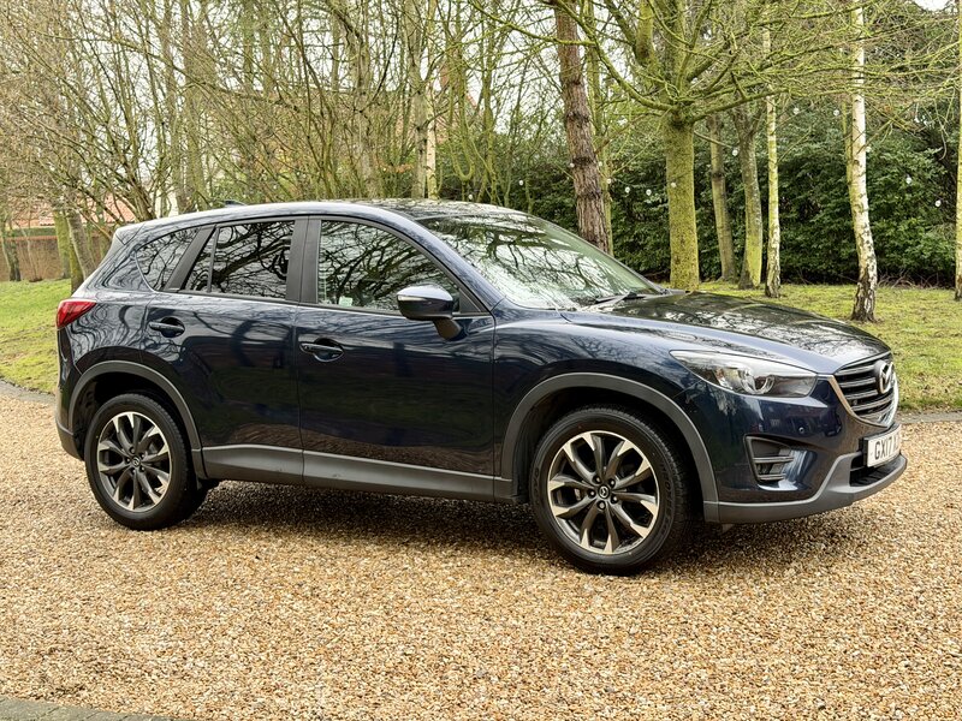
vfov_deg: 30.3
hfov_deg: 39.7
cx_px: 481
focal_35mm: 48
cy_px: 360
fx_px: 1334
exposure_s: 1/121
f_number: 1.78
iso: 80
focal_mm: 6.76
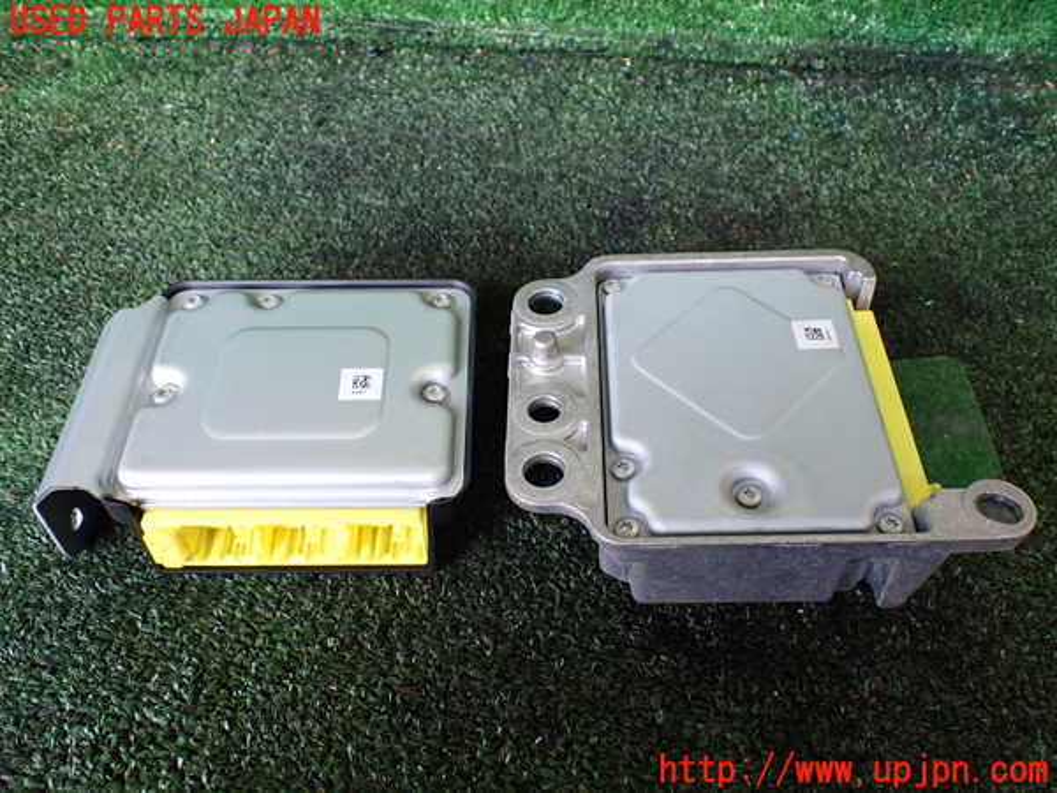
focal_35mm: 30
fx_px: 916
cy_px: 396
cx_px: 528
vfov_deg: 46.8
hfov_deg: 60.0
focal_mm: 5.4
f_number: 2.3
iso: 500
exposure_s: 1/125
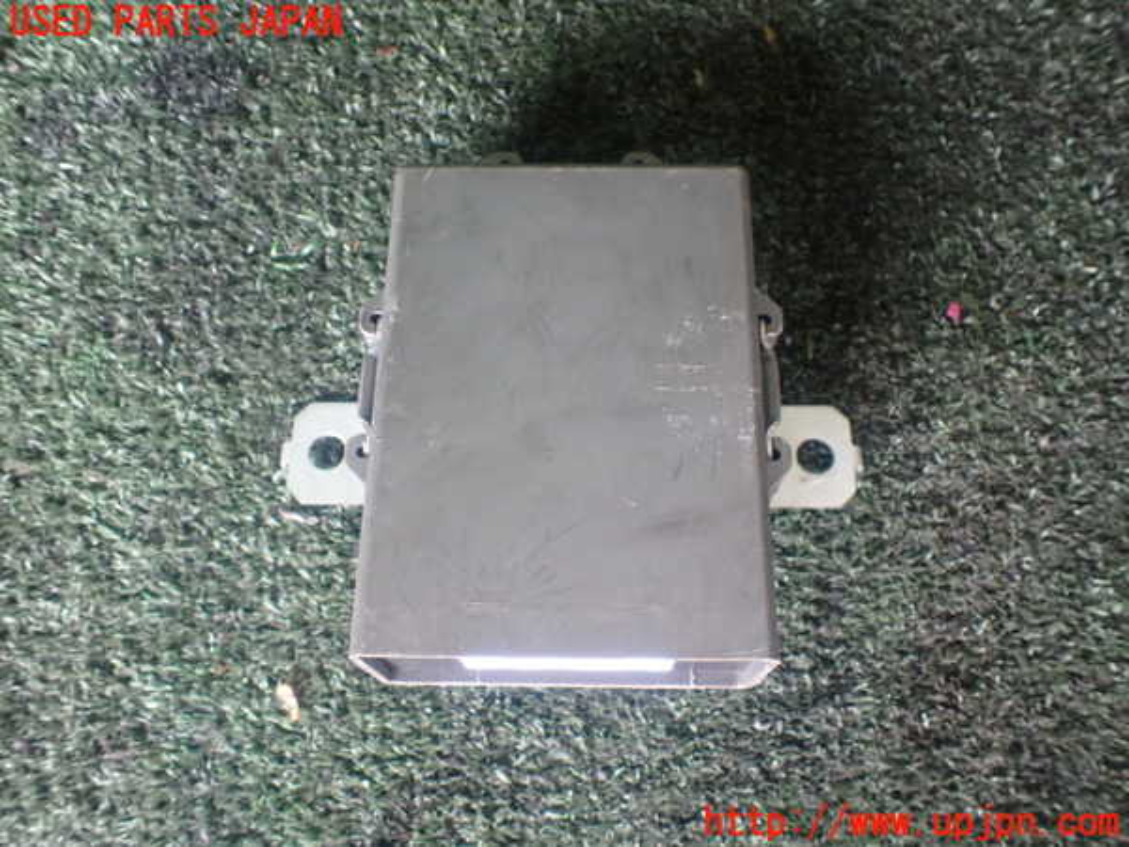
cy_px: 424
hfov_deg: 60.0
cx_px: 564
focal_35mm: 30
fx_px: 978
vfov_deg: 46.8
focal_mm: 5.4
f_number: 2.3
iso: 800
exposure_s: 1/60
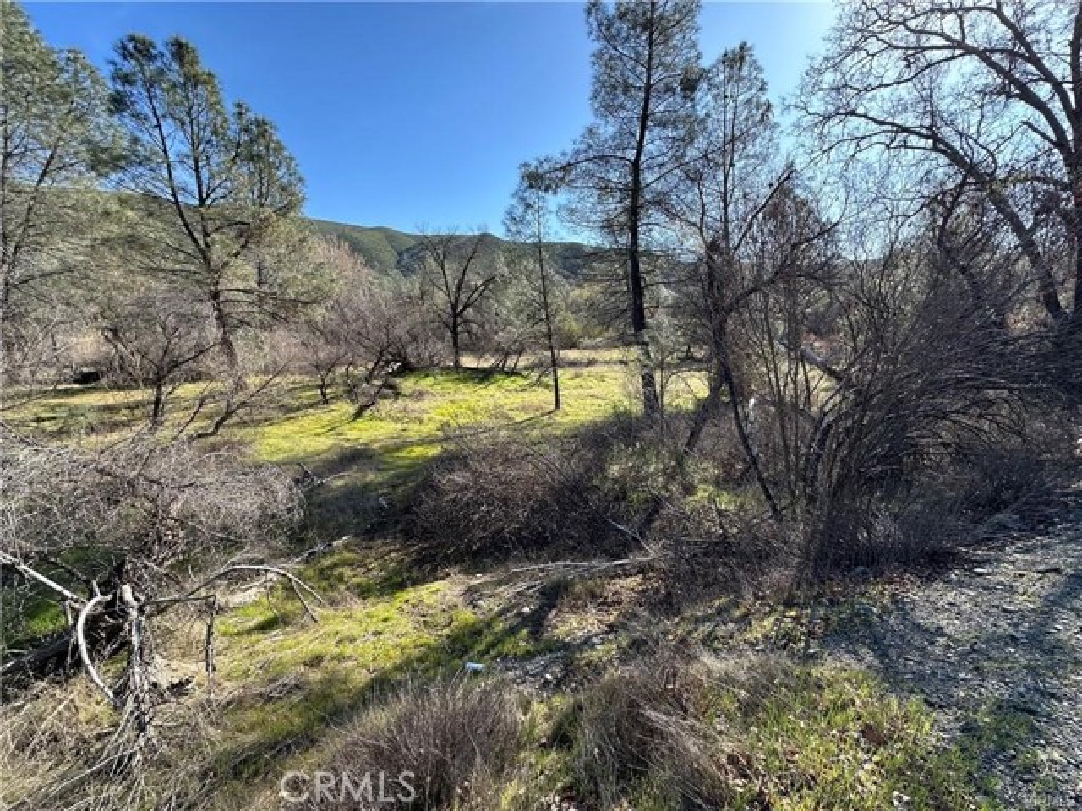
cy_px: 406
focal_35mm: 14
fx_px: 438
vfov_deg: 85.7
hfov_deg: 102.1
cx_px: 541
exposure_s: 1/473
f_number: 2.2
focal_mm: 2.22
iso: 40
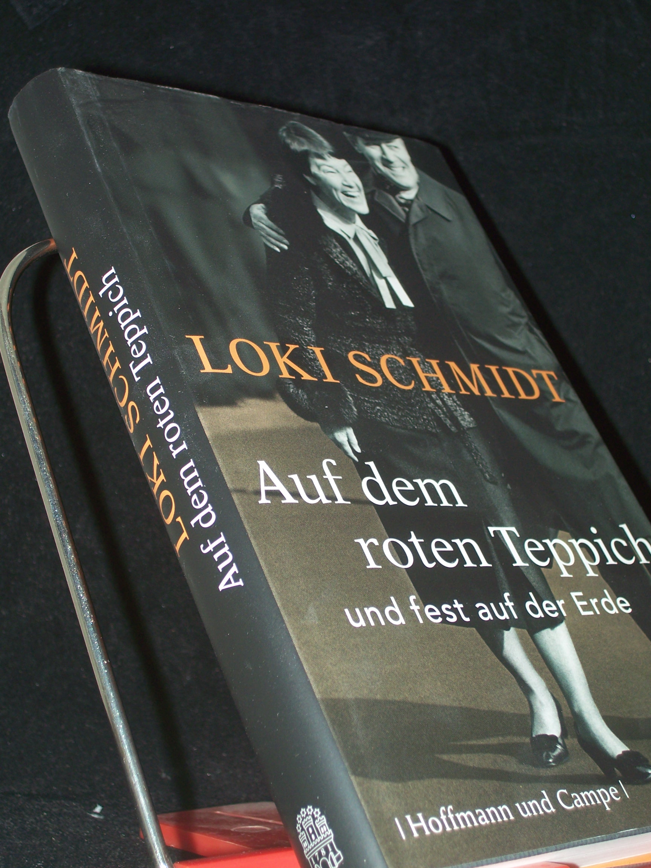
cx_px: 326
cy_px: 434
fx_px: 1655
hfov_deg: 22.3
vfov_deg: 29.4
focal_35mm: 66
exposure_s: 1/80
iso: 80
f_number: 3.6
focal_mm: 11
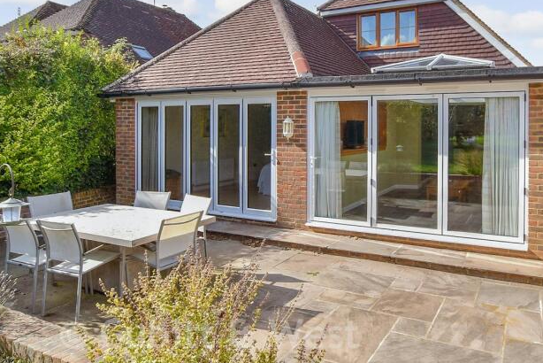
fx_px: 377
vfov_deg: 50.6
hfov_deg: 69.8
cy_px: 127
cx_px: 354
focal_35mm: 25
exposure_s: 1/320
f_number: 8
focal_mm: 10
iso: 160
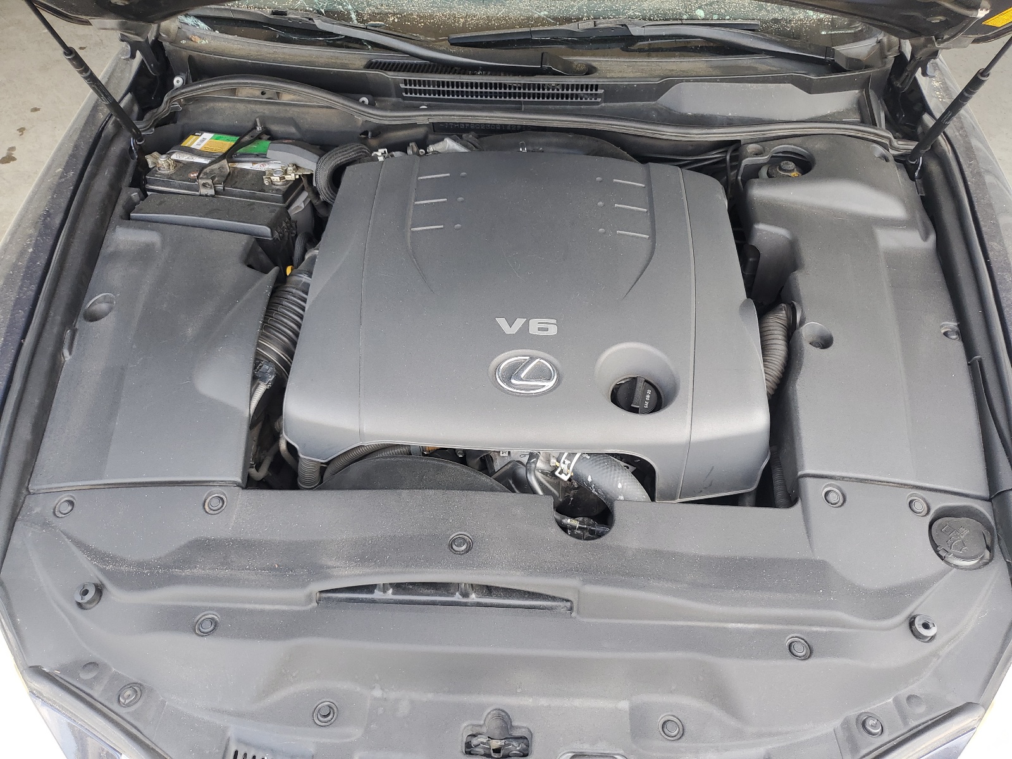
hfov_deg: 67.3
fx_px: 760
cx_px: 506
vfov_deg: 53.1
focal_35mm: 26
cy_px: 380
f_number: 1.5
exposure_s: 1/139
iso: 50
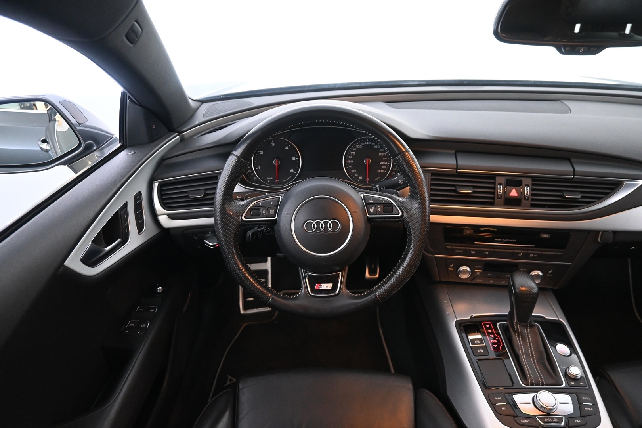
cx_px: 321
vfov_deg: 53.1
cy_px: 214
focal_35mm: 24
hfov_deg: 73.7
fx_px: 428
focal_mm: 16
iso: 2500
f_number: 3.5
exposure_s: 1/25
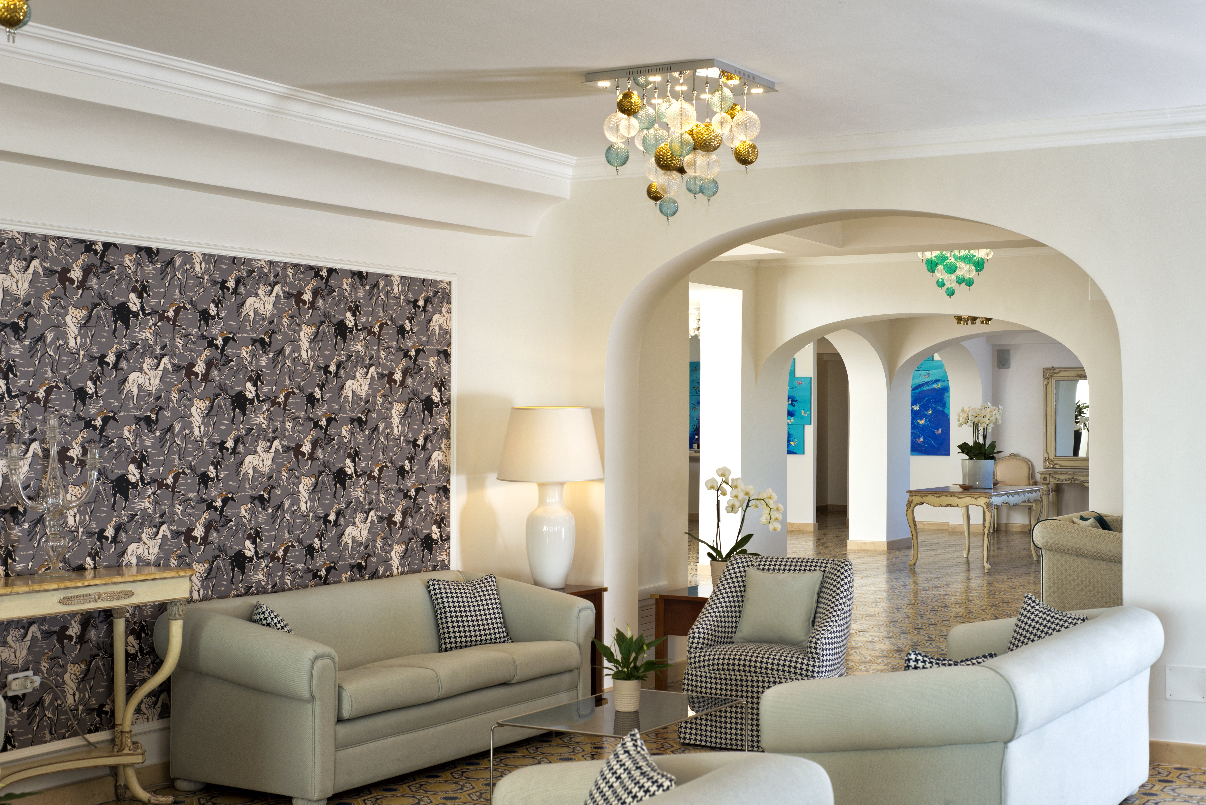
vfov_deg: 27.0
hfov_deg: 39.6
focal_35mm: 50
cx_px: 603
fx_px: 1675
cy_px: 402
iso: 100
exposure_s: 1/30
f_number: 7.1
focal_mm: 50
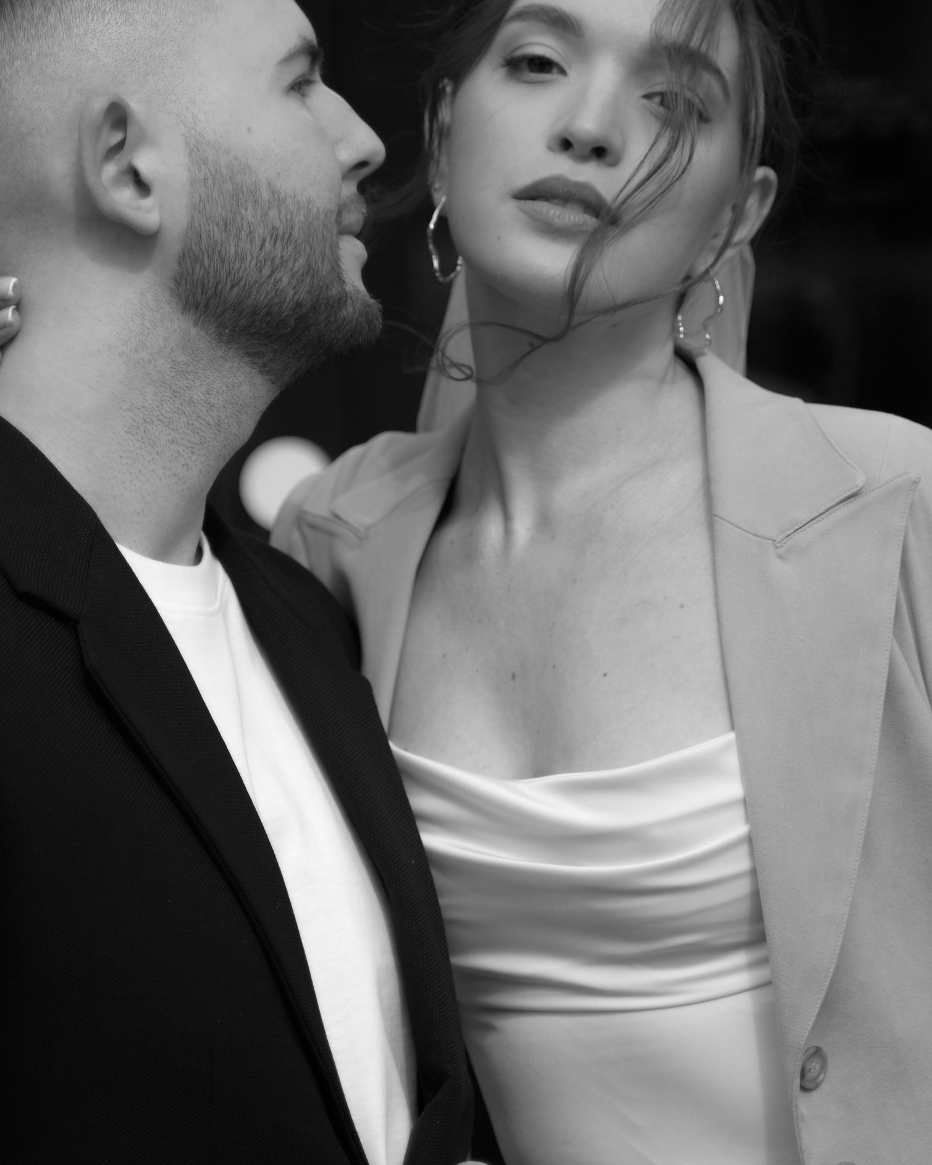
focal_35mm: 128
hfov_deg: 12.0
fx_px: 4413
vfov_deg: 15.0
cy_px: 521
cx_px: 350
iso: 100
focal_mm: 67
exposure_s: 1/4000
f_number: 2.8
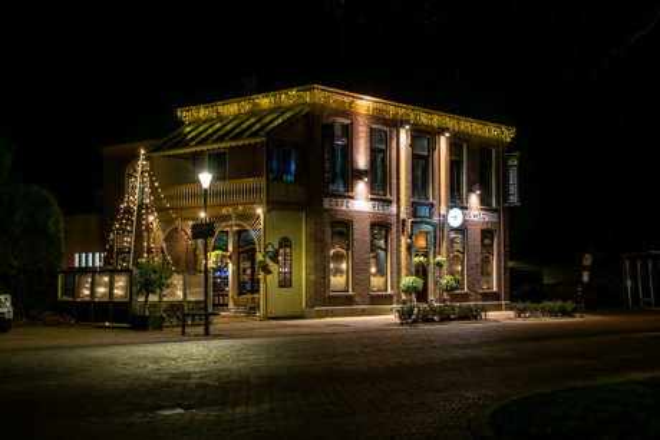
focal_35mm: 54
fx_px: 990
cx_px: 330
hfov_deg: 36.9
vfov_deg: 25.1
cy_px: 220
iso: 100
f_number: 9
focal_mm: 36
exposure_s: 4
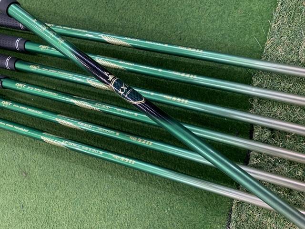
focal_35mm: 26
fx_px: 229
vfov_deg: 53.1
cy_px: 114
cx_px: 152
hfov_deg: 67.3
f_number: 1.8
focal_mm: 4.25
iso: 250
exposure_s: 1/60
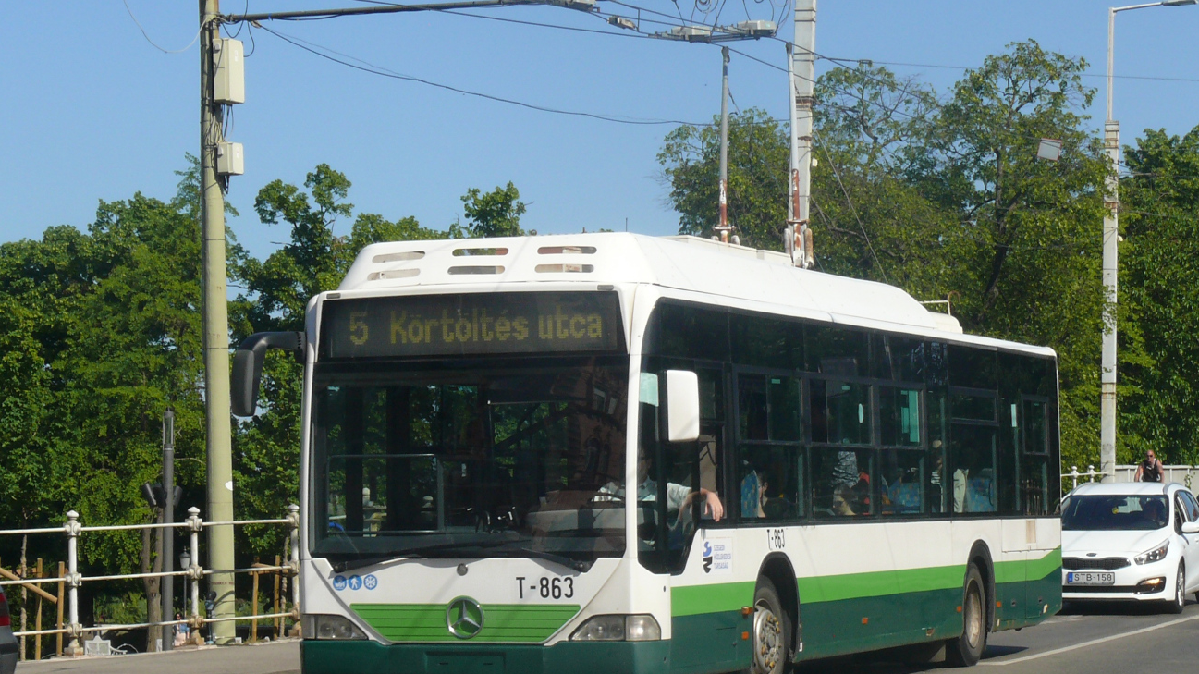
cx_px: 599
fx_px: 2638
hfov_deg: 25.6
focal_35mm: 83
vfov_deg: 14.6
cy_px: 331
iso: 100
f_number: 8
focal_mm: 16.1
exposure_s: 1/400
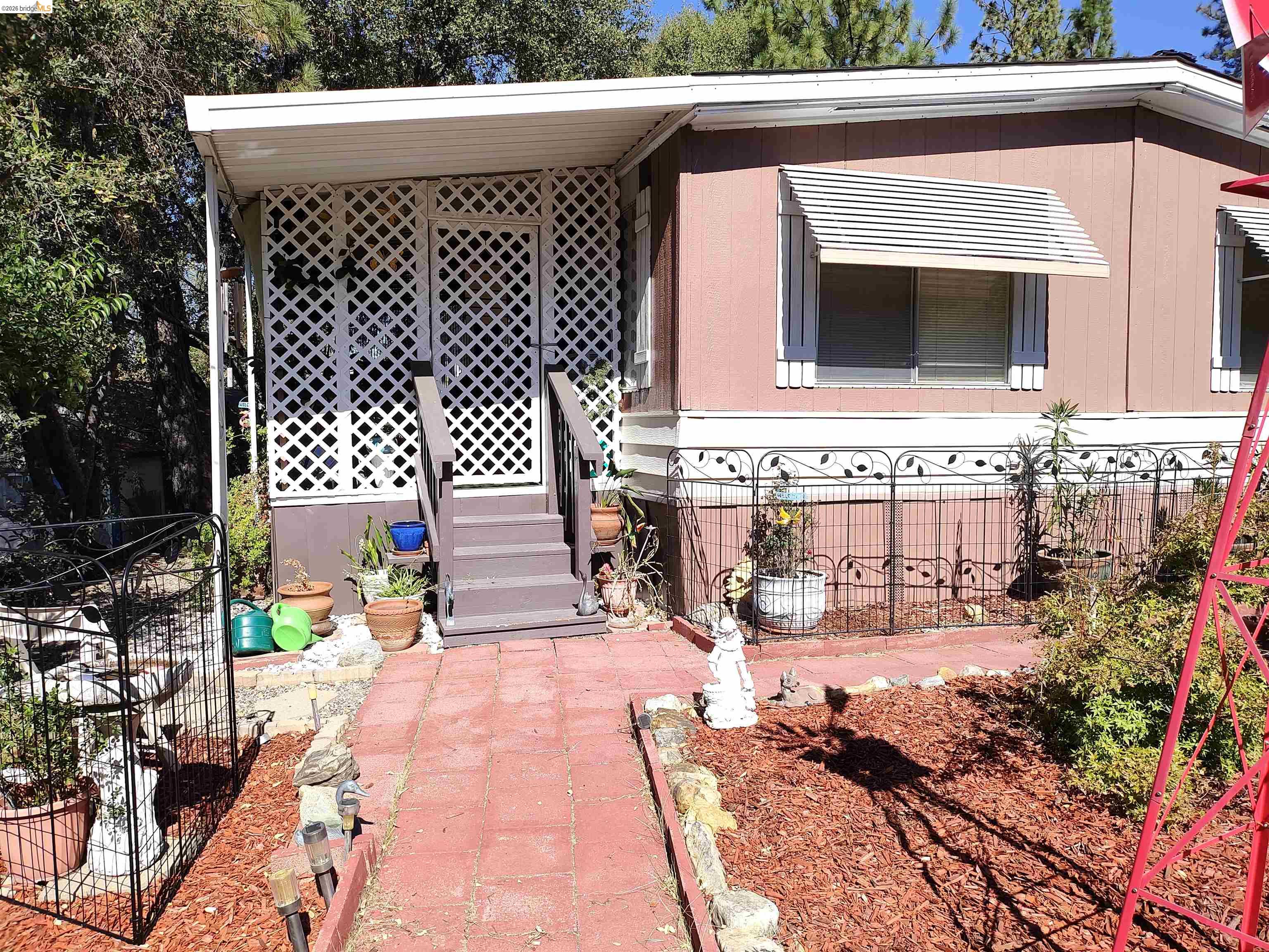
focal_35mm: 25
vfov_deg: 54.9
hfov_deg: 69.4
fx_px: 916
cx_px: 634
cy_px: 476
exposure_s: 1/736
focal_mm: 4.71
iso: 100
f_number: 1.7
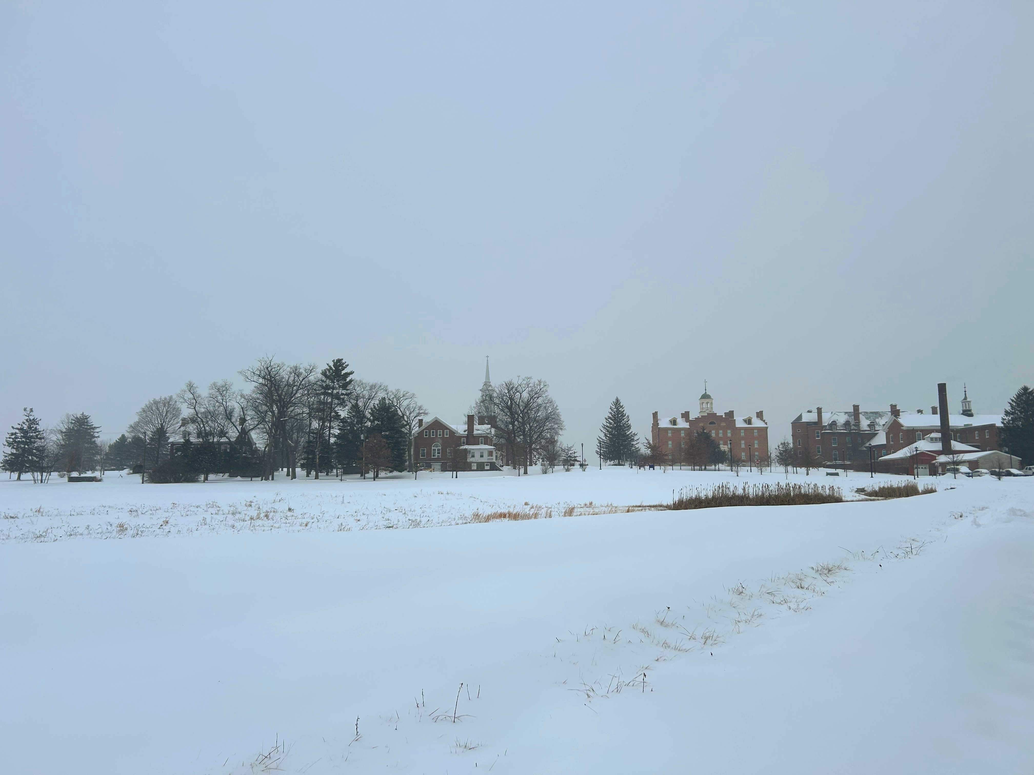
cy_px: 388
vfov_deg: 53.1
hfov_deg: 67.3
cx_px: 517
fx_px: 777
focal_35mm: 26
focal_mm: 5.7
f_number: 1.5
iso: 50
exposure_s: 1/4274
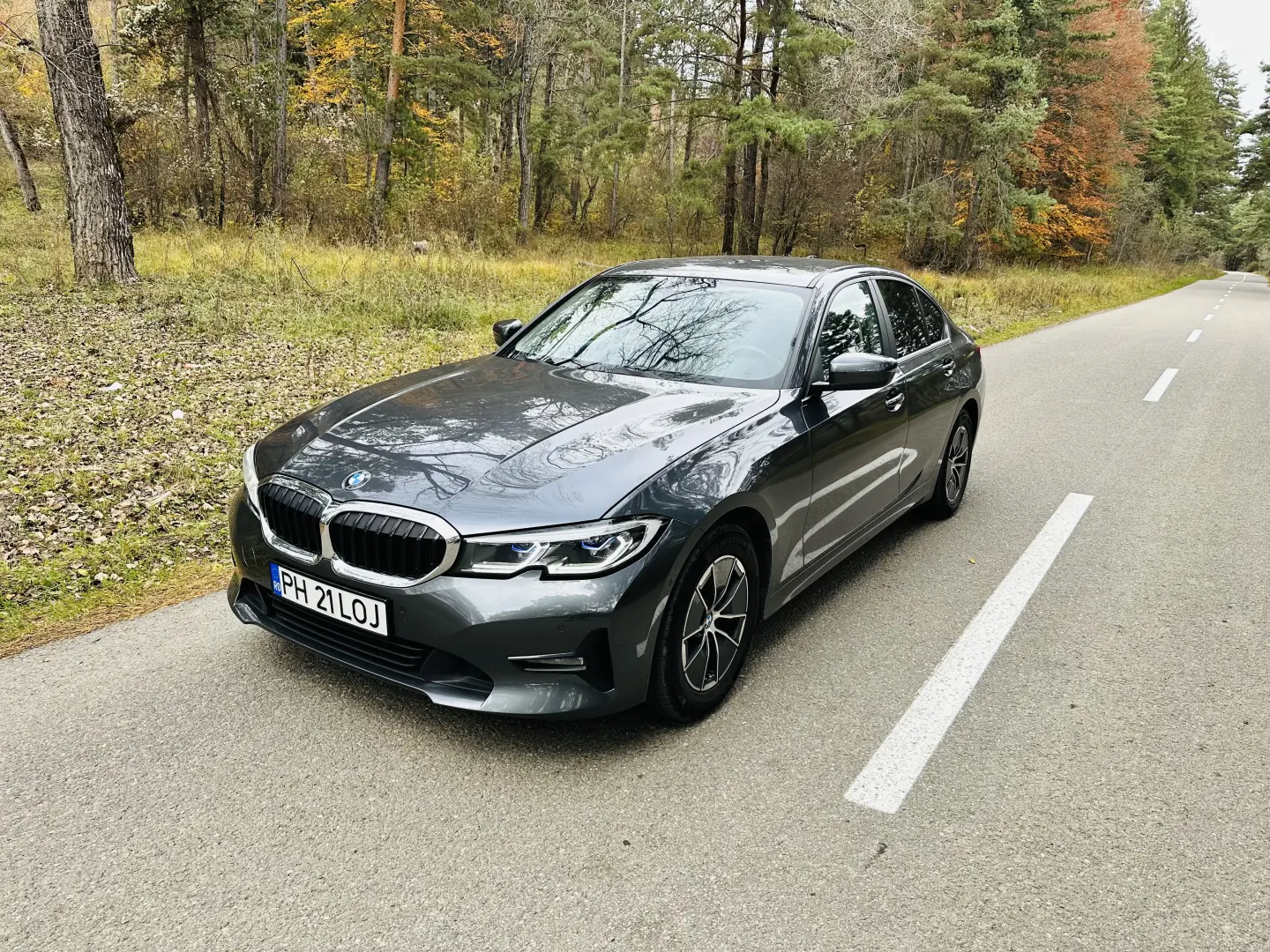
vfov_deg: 56.8
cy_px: 476
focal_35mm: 24
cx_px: 635
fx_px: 881
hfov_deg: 71.6
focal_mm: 6.86
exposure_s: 1/594
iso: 80
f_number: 1.78
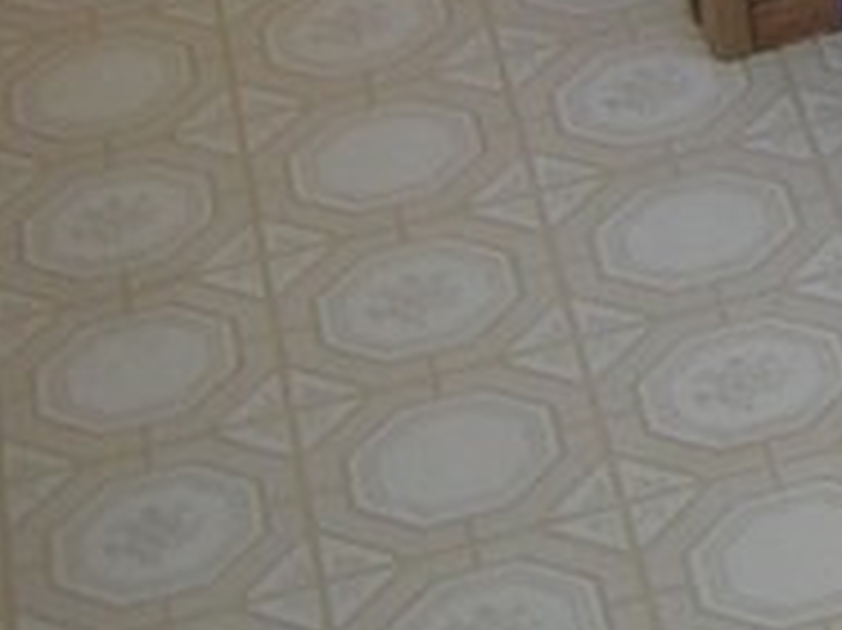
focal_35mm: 186
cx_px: 1833
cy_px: -855
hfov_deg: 9.7
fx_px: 4521
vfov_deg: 7.5
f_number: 2.9
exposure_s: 1/30
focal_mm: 5.7
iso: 50
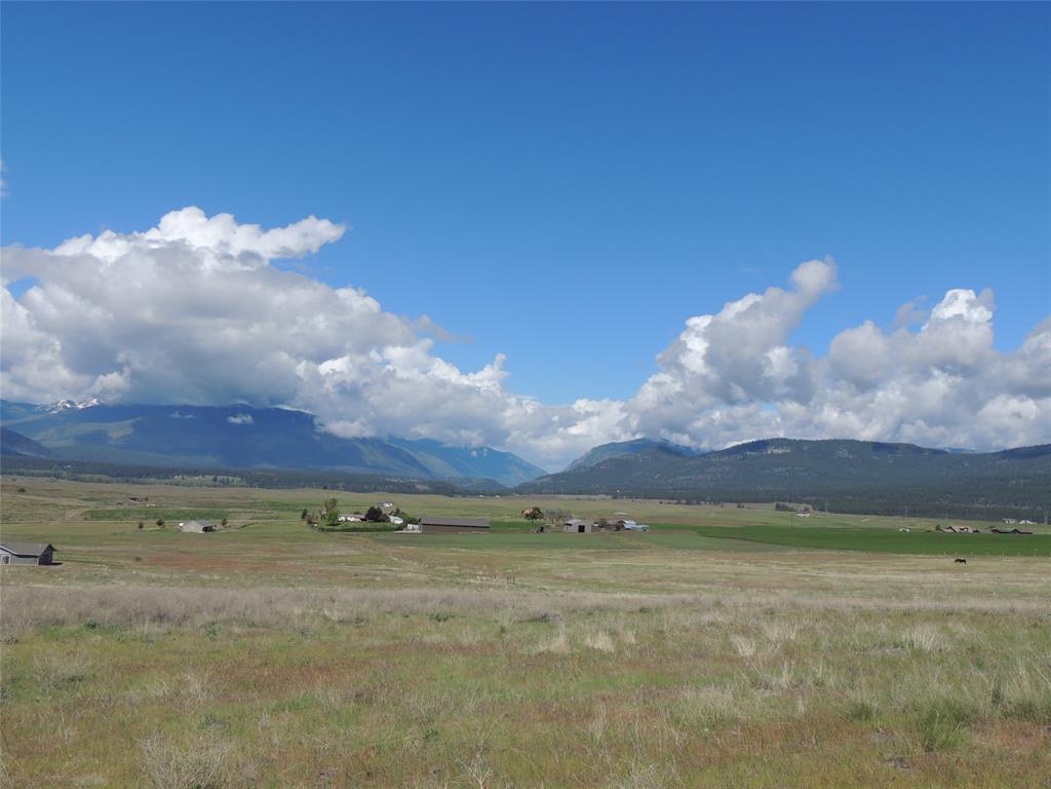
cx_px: 526
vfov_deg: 46.8
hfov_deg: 60.0
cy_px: 394
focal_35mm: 30
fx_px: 911
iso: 100
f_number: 3.9
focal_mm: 5.3
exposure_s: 1/1600
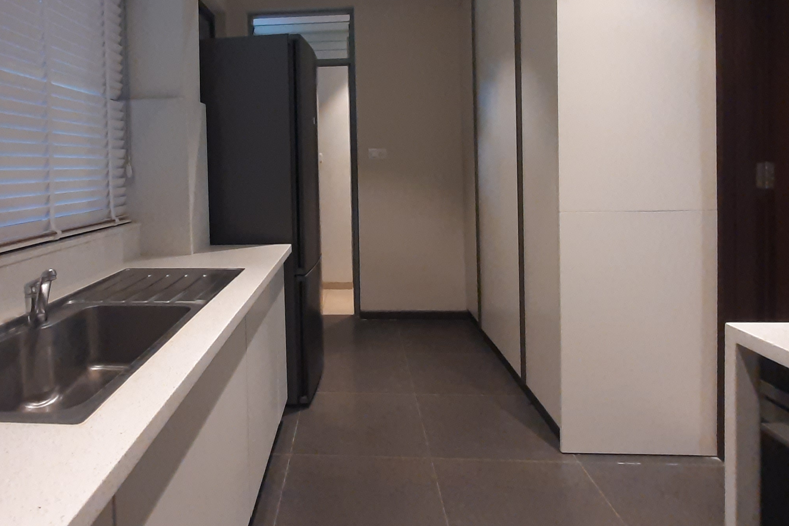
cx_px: 312
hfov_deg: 77.6
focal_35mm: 22
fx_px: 482
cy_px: 174
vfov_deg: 56.0
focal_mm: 1.42
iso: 250
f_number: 2.2
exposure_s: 1/50
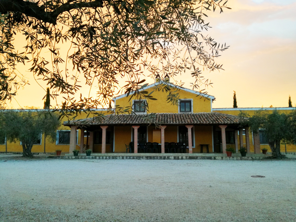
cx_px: 148
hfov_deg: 65.3
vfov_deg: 51.3
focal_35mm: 27
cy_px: 111
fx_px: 231
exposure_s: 1/60
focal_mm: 3.79
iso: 64
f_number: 2
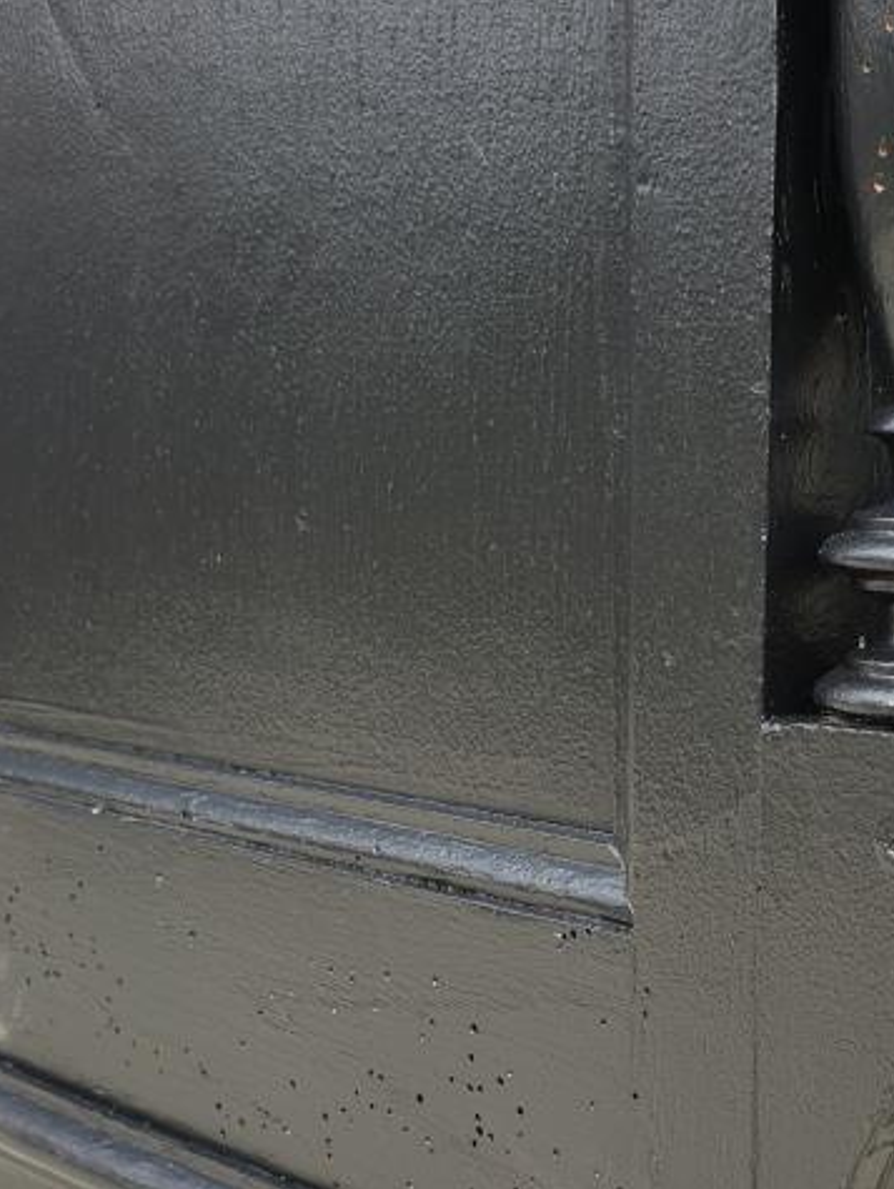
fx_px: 1926
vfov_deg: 33.7
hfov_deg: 25.7
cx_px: 694
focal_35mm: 56
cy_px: 874
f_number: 2.4
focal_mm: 4.3
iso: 50
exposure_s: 1/176
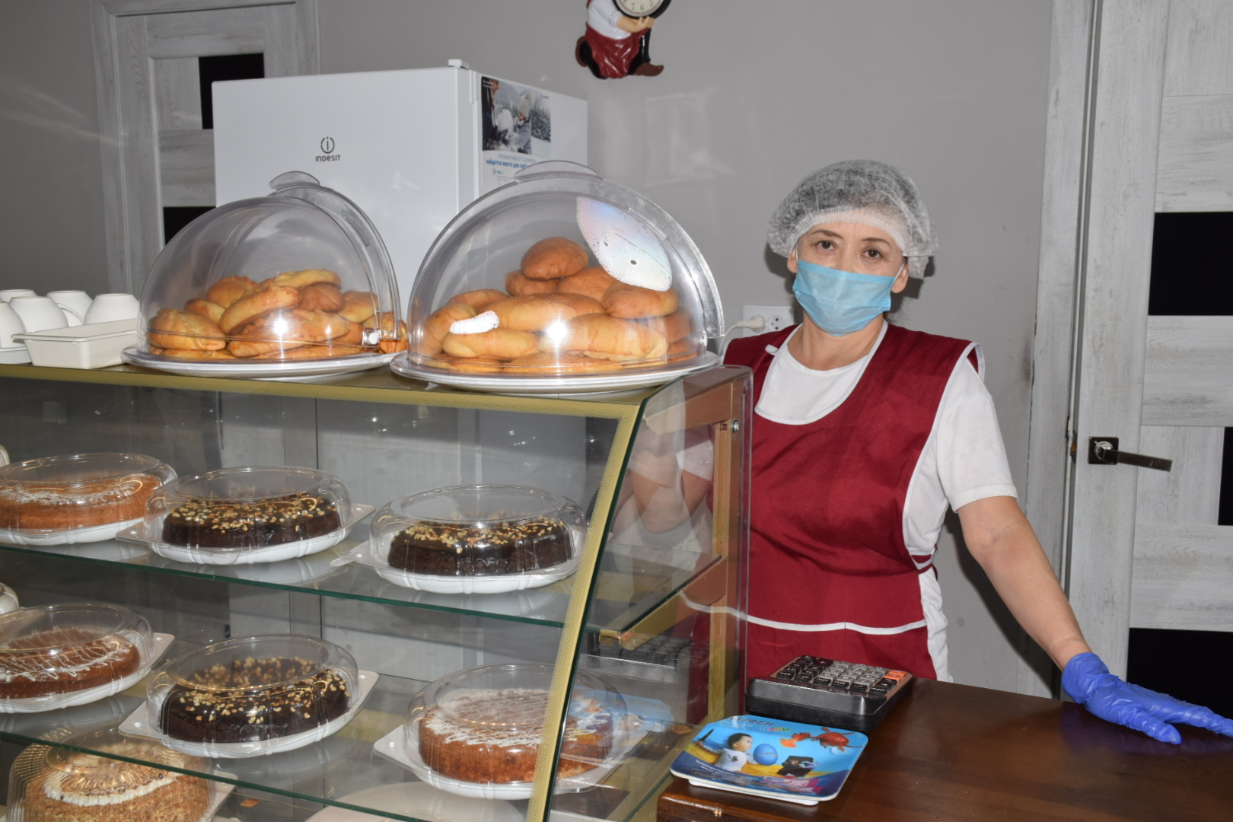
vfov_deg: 36.9
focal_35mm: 36
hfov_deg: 53.1
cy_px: 411
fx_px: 1233
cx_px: 616
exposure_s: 1/80
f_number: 7.1
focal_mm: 24
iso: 200
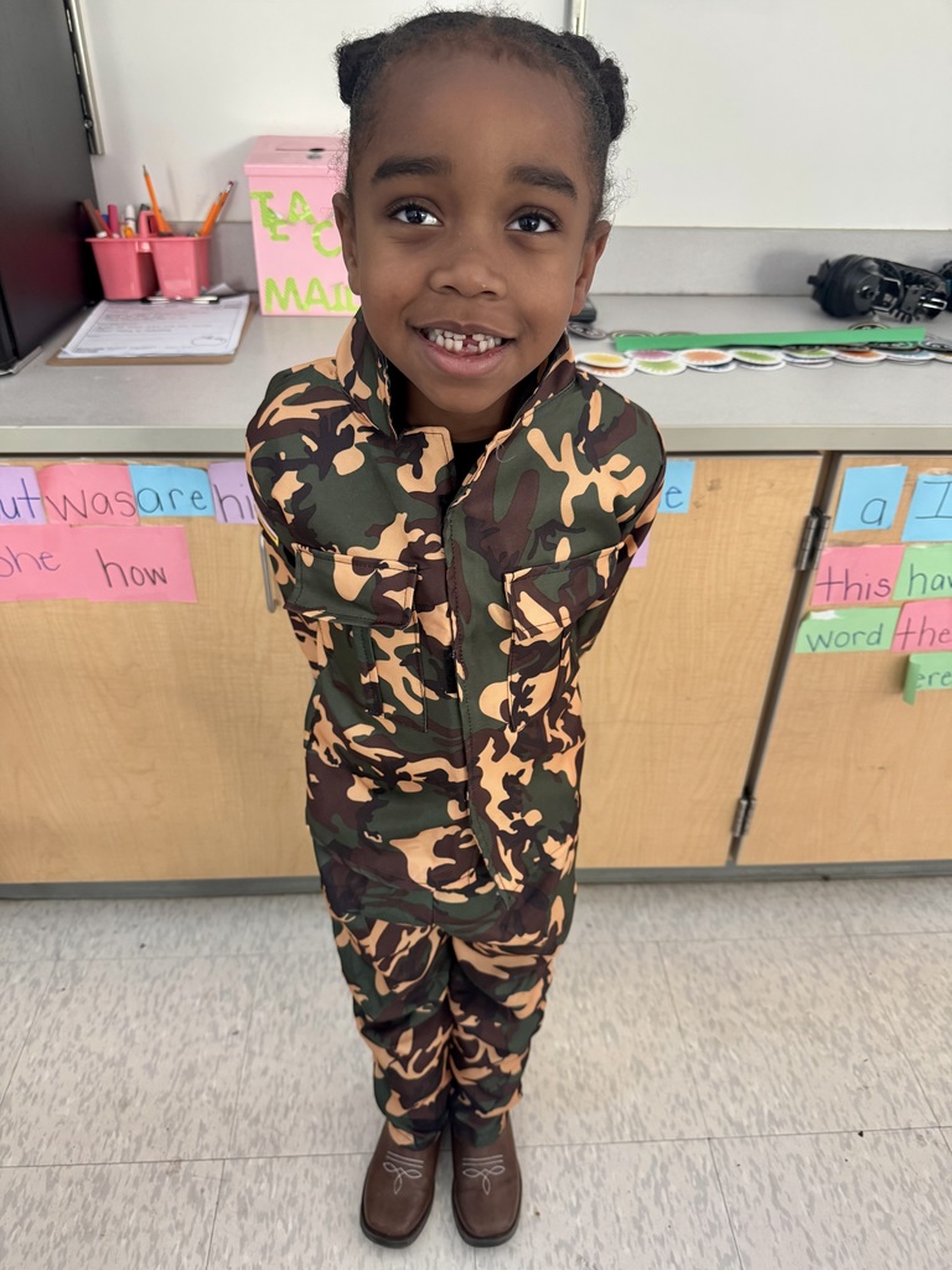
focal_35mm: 24
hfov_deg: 56.8
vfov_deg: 71.6
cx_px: 476
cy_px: 635
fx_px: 880
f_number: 1.78
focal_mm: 6.76
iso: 320
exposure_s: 1/60
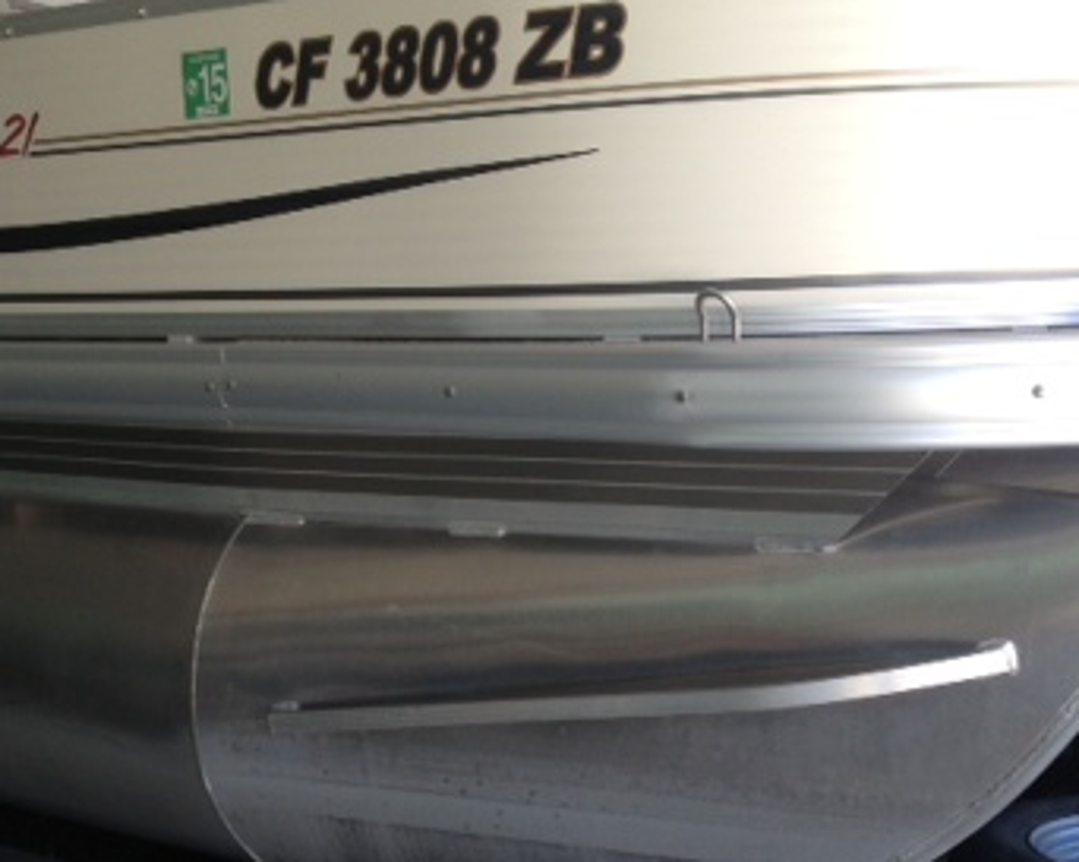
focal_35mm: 64
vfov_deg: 23.7
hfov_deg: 29.5
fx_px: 2042
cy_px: 575
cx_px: 429
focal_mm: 4.28
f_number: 2.4
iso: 50
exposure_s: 1/120
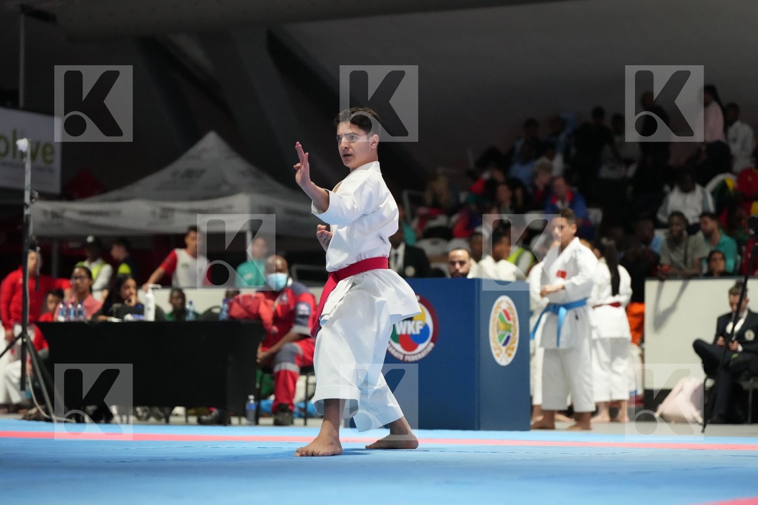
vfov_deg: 13.0
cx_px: 379
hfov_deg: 19.5
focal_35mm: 105
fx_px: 2211
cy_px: 252
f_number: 2.8
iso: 10000
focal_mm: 105
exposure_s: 1/500
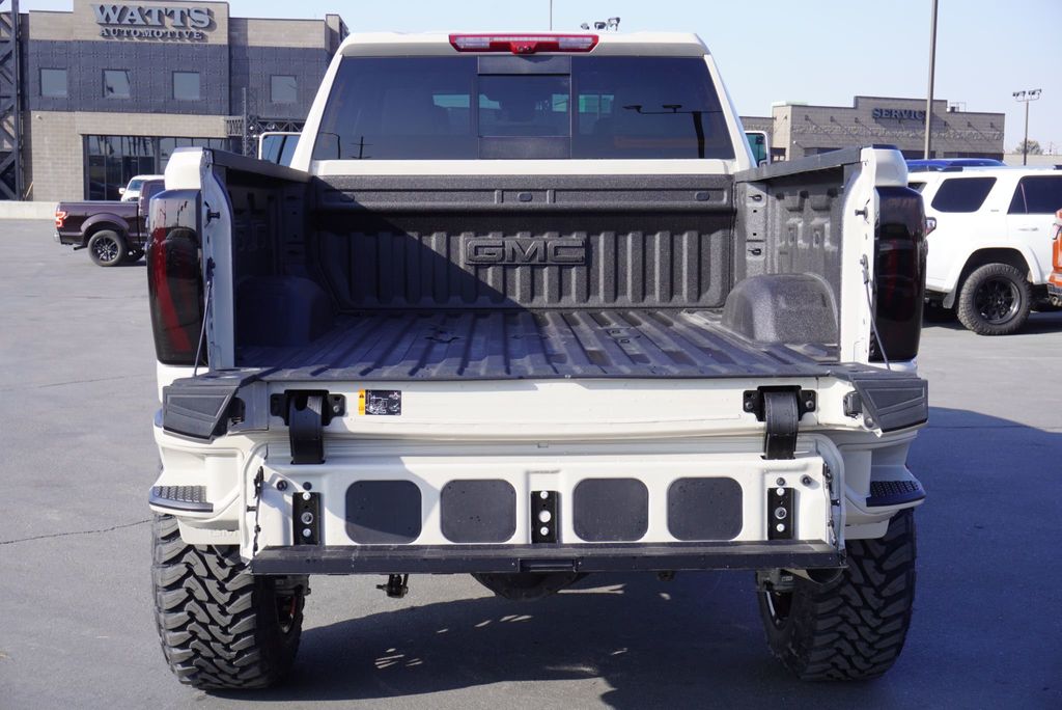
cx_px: 531
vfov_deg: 28.1
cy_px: 355
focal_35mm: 48
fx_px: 1417
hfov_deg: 41.1
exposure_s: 1/100
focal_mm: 32
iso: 100
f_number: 9
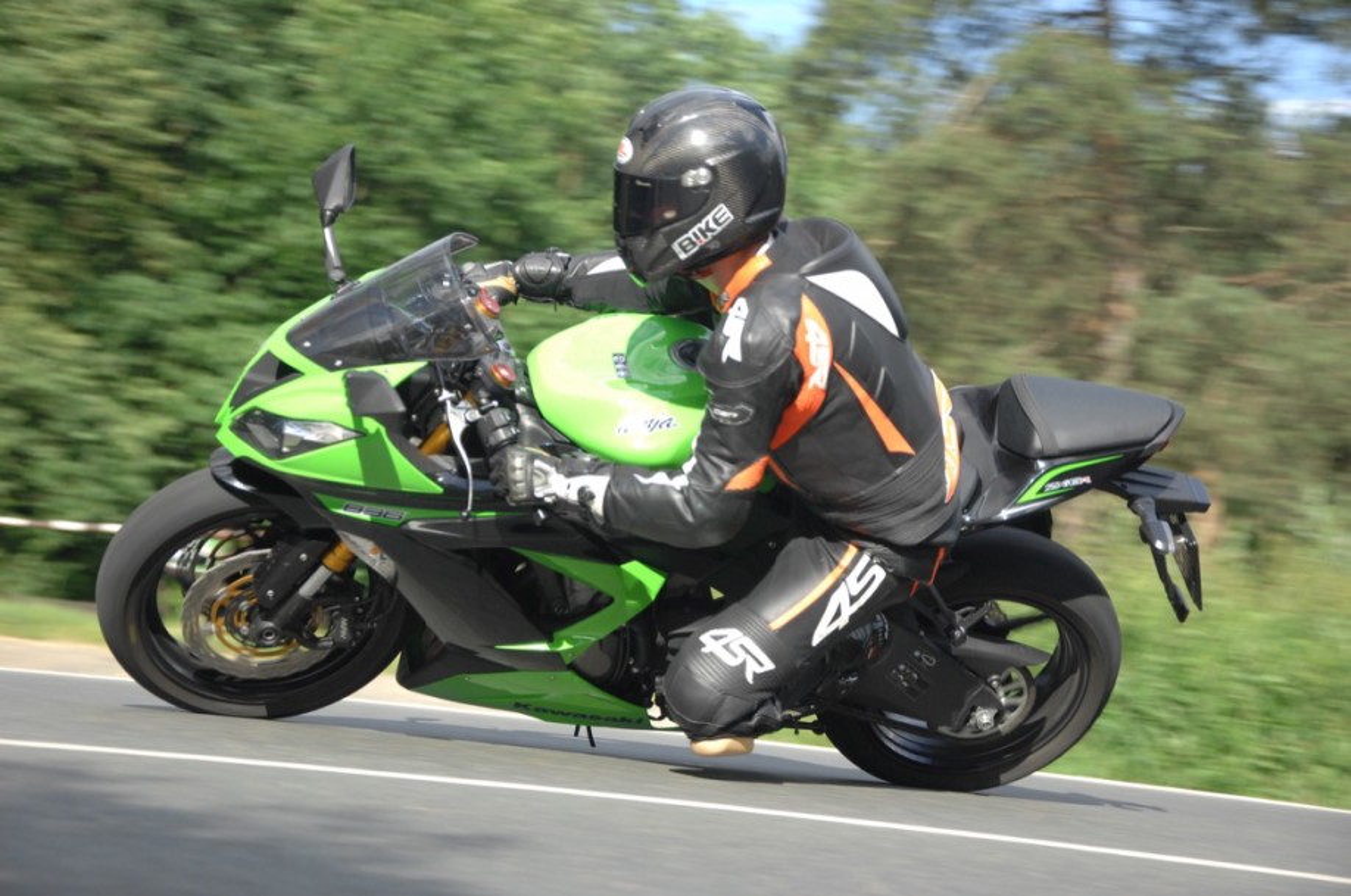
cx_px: 676
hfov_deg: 21.9
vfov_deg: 14.7
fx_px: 3485
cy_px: 448
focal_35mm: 93
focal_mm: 62
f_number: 5.3
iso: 450
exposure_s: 1/400
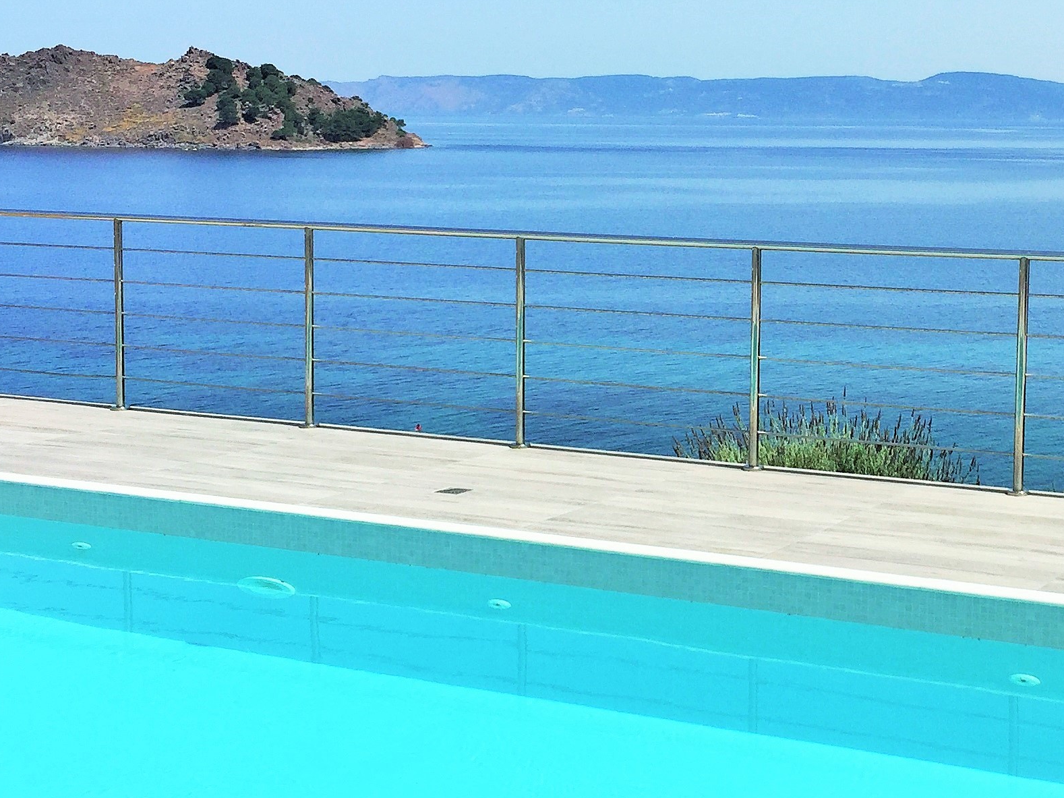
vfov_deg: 24.4
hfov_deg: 31.5
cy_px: 358
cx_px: 823
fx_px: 1844
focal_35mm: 60
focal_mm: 4.15
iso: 32
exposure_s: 1/3300
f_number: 2.2
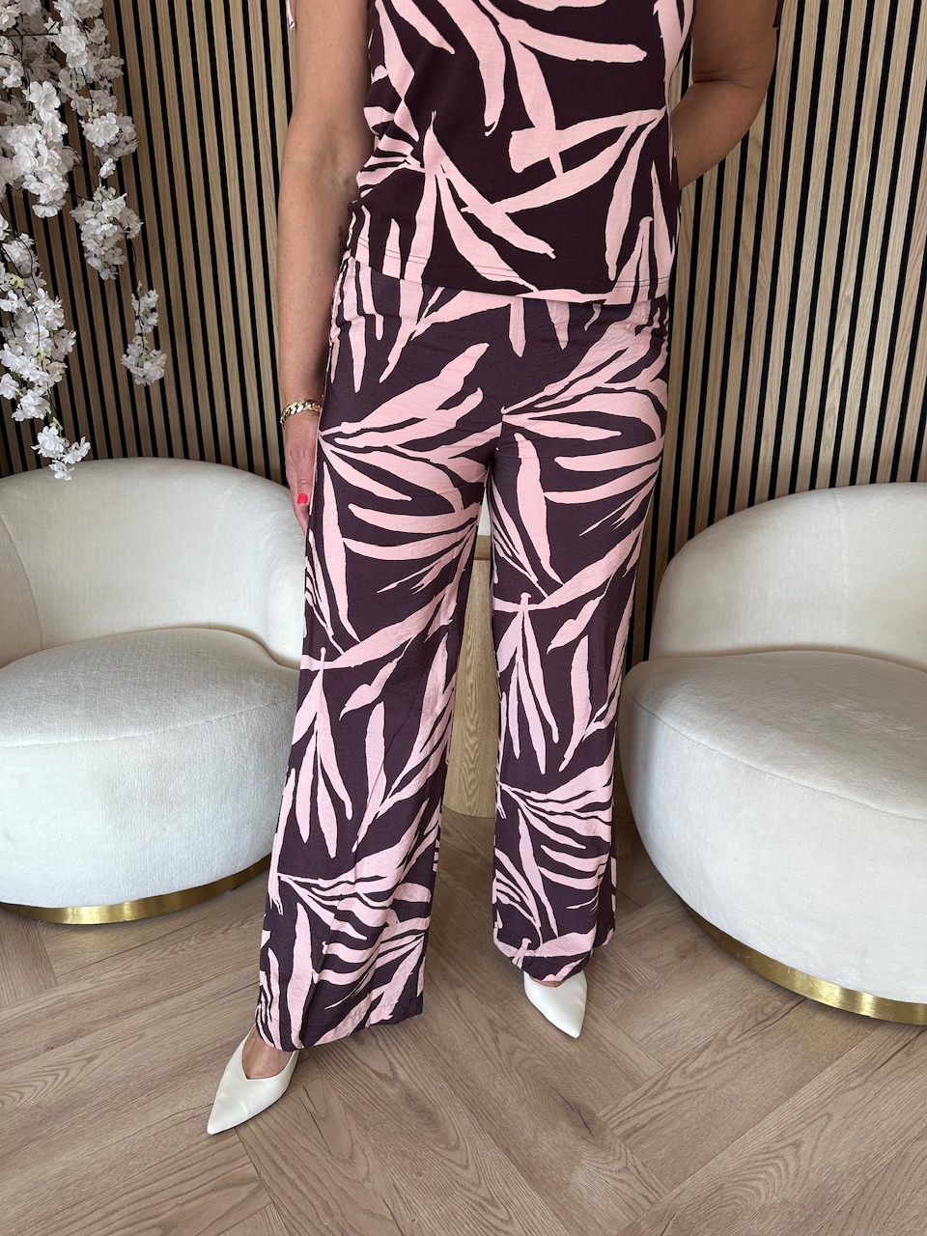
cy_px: 618
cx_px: 464
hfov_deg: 56.8
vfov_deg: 71.6
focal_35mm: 24
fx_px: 857
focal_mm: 6.86
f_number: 1.78
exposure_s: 1/100
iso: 80
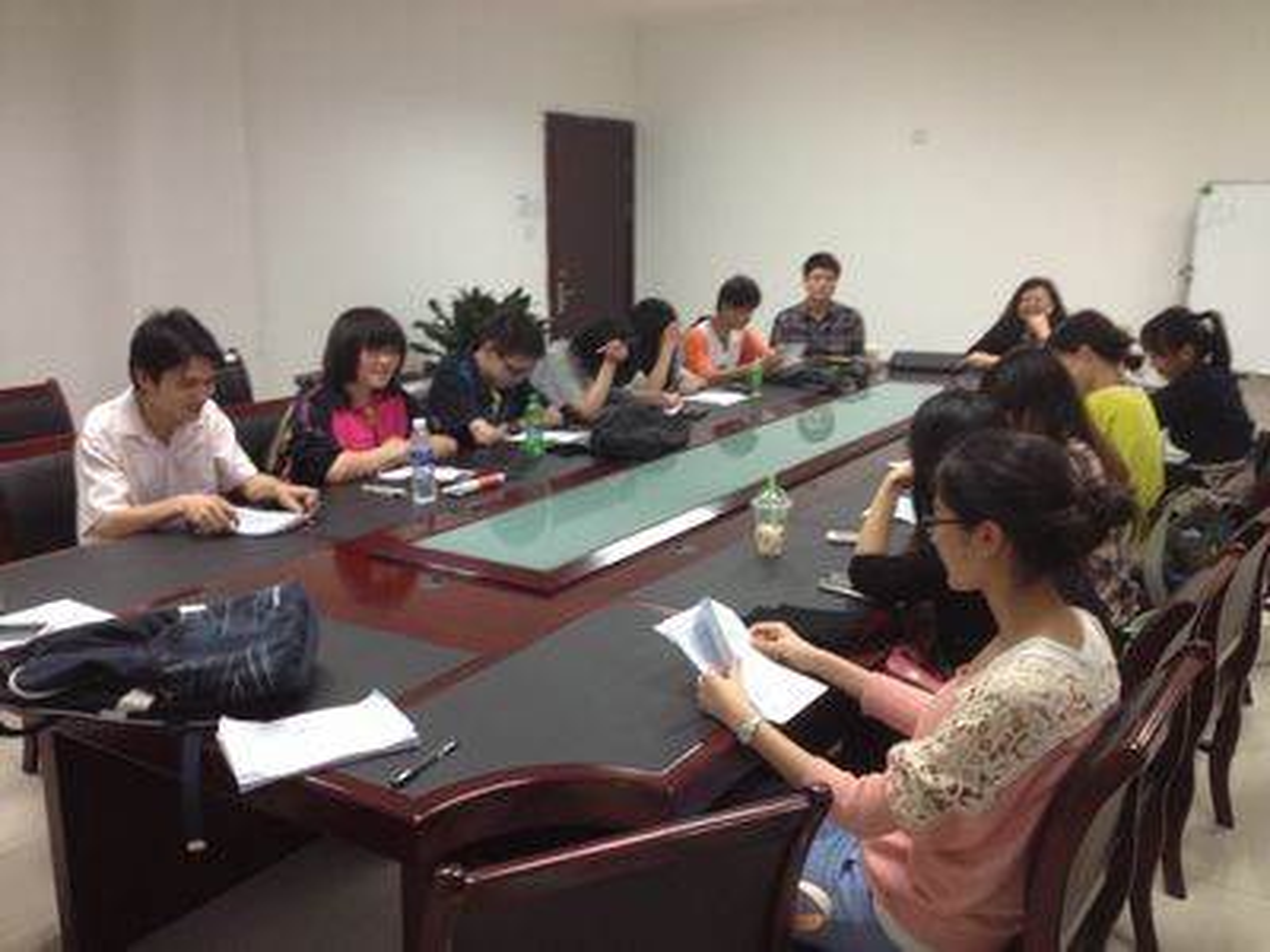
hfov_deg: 52.6
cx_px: 635
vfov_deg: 40.7
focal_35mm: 35
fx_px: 1284
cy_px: 476
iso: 125
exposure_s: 1/20
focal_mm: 4.28
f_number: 2.4
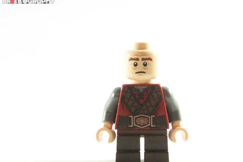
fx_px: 789
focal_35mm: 117
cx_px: 143
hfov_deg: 17.5
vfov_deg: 11.7
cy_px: 95
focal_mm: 15.6
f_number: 3.2
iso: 400
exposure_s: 1/60
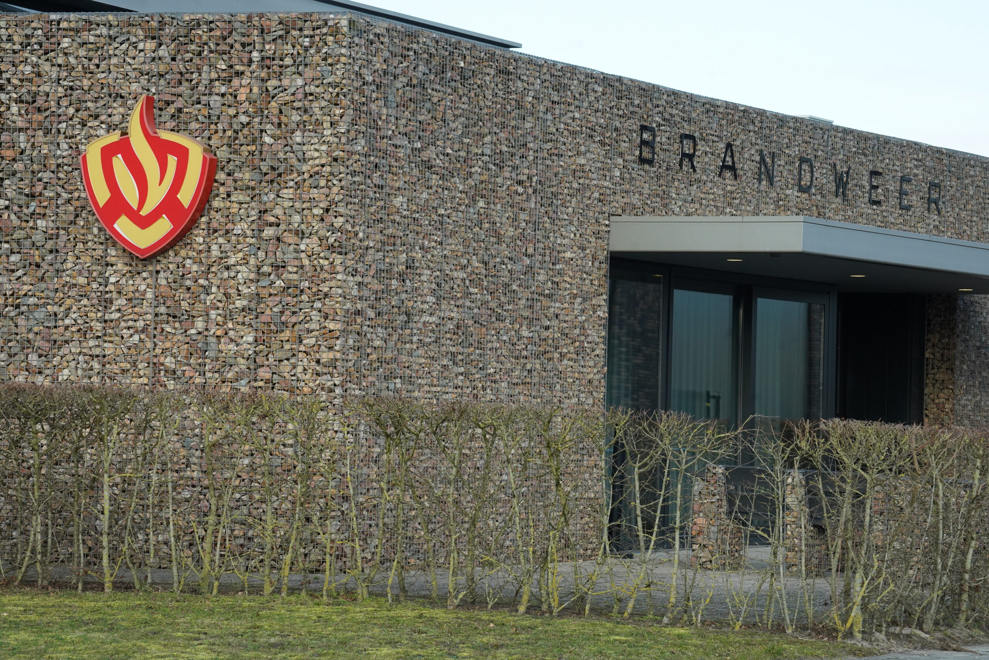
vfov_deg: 10.5
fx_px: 3599
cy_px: 330
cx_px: 494
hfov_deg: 15.6
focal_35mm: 131
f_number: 11
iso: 1250
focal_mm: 131
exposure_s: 1/500
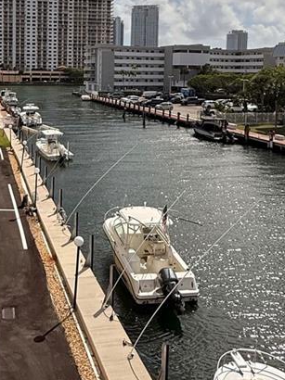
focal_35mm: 41
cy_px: 108
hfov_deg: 34.3
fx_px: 451
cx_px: 67
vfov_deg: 44.6
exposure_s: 1/5155
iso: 50
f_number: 2.2
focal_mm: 2.22
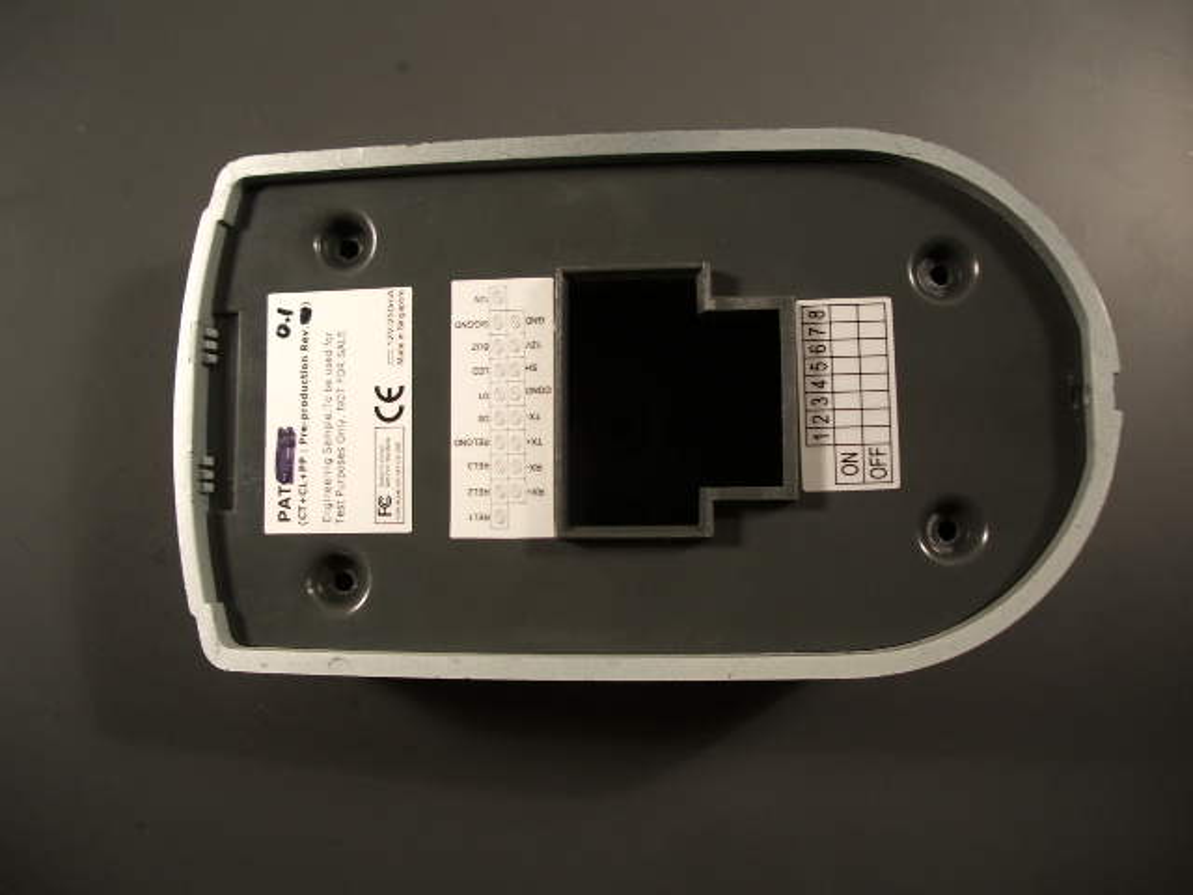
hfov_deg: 52.6
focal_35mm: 35
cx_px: 596
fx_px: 1206
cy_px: 448
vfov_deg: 40.7
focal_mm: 5.8
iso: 50
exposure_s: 1/80
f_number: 2.6
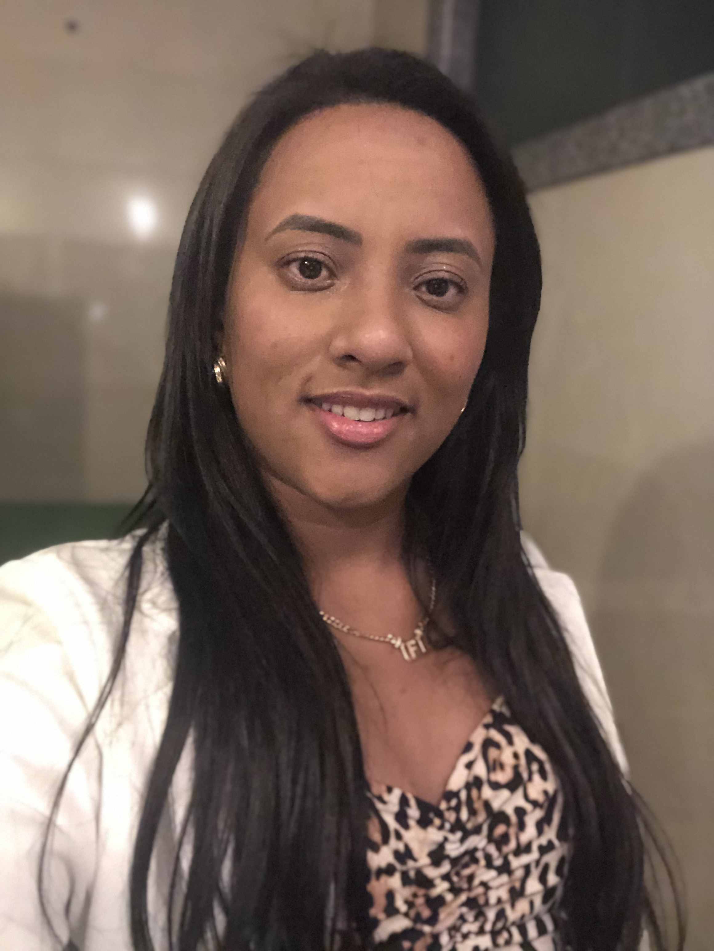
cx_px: 357
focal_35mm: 32
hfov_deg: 44.2
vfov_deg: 56.8
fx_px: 879
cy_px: 476
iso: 1000
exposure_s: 1/15
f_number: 2.2
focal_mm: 2.87
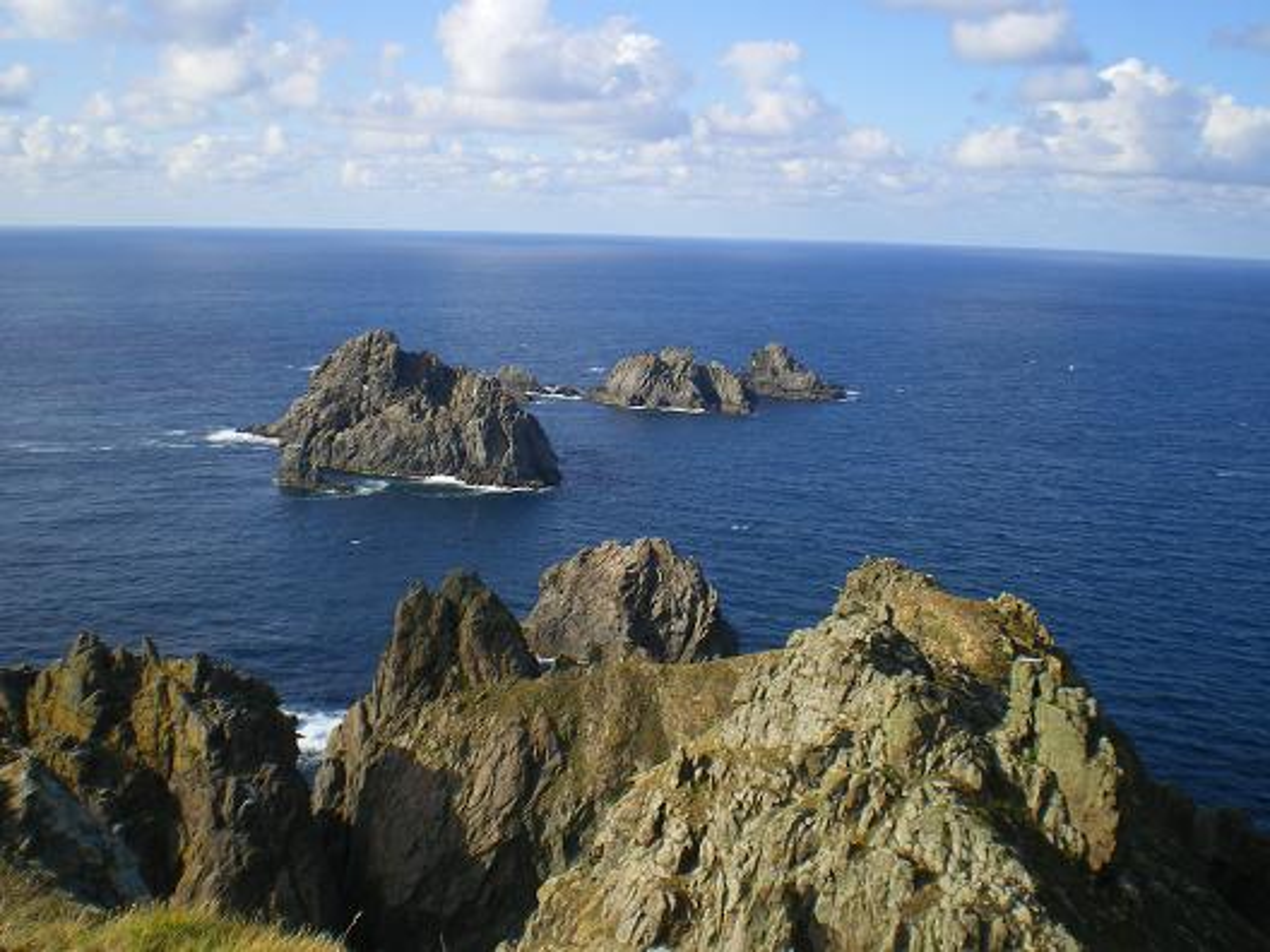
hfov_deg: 49.0
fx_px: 1394
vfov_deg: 37.7
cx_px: 635
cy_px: 476
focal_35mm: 38
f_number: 4.6
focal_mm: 6.3
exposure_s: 1/320
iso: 64
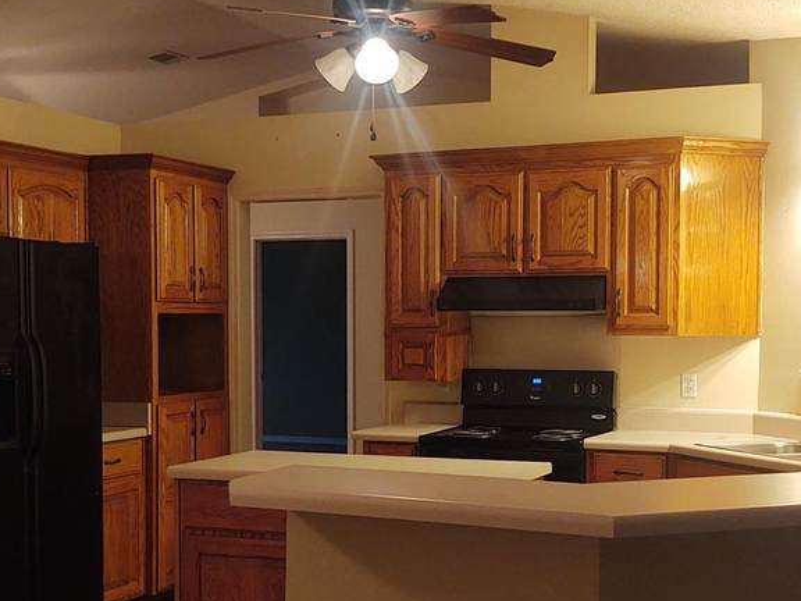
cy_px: 385
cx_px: 400
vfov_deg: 24.3
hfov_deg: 32.2
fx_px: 1388
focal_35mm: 60
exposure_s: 1/50
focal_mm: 4.75
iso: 138
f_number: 1.7
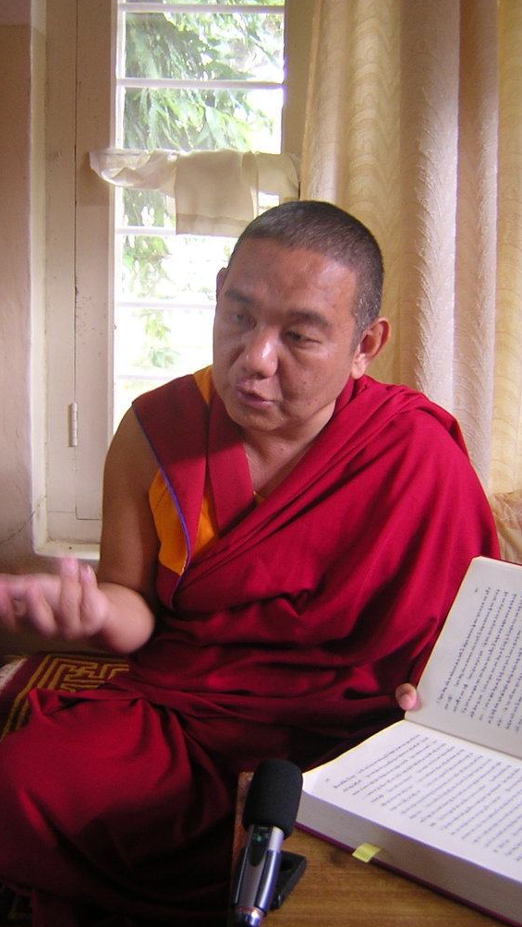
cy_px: 464
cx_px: 246
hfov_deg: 29.7
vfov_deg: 50.5
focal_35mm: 40
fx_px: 984
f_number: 2.6
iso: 144
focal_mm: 4.7
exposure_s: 1/3
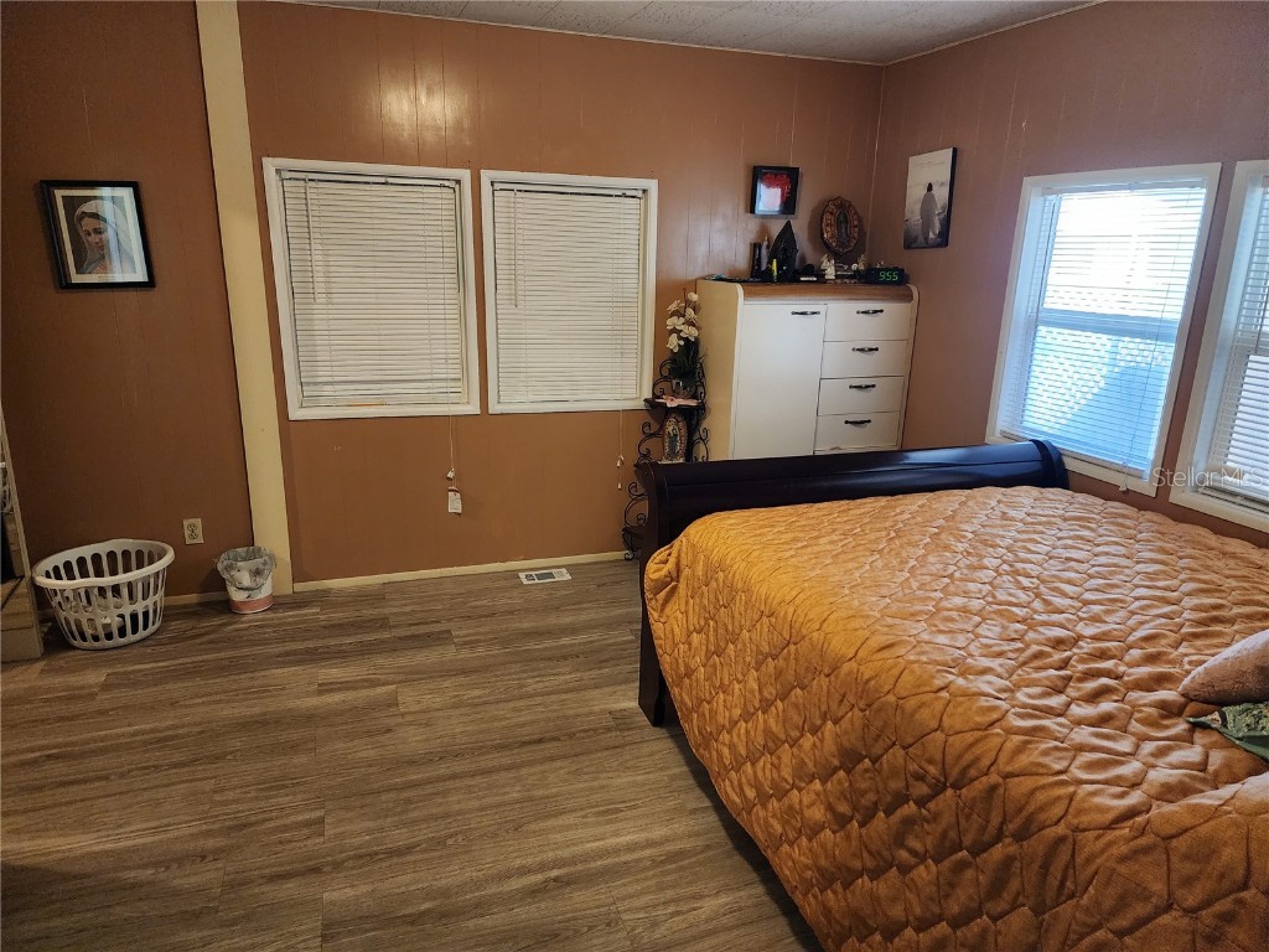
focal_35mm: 23
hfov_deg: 73.9
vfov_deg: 58.9
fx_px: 843
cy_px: 476
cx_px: 634
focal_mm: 6.4
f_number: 1.8
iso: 800
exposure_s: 1/120
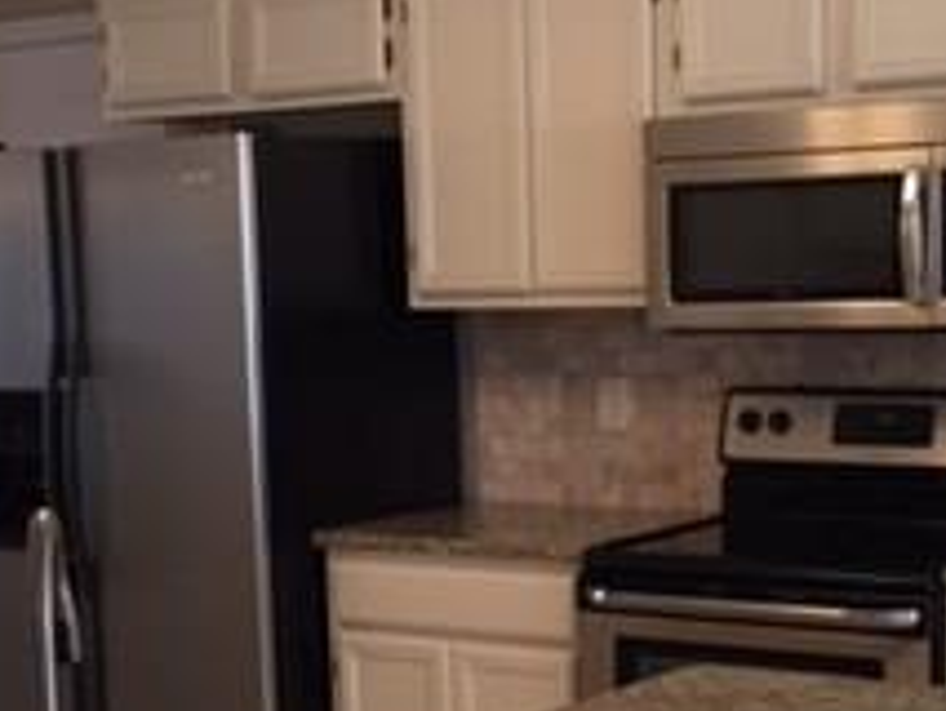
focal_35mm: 87
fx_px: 2379
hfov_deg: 22.5
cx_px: 378
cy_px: 627
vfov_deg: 16.8
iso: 80
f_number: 2.2
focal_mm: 4.15
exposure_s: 1/30
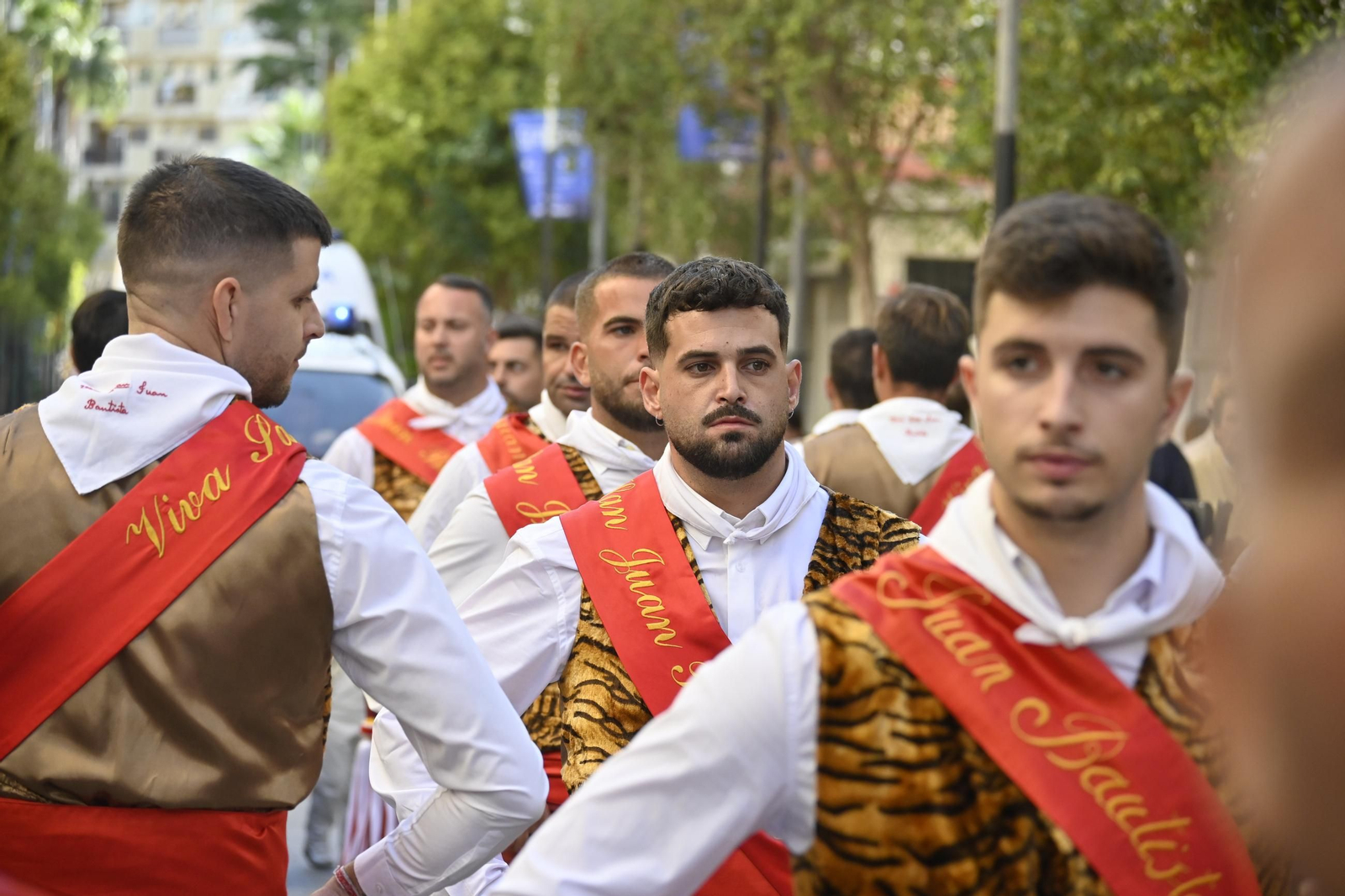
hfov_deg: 13.7
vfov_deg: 9.1
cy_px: 448
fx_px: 5603
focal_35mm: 150
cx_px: 672
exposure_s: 1/500
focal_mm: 100
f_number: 5.6
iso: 640
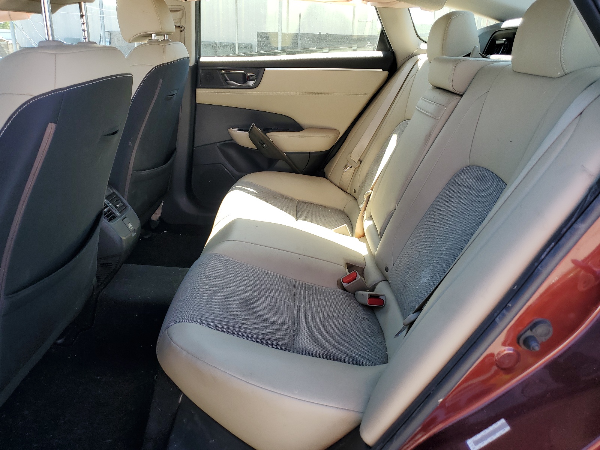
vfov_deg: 53.1
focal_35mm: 26
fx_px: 451
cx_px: 300
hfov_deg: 67.3
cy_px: 225
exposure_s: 1/294
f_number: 1.5
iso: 50
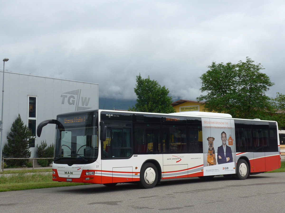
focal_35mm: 59
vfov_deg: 24.8
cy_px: 106
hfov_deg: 32.7
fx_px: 486
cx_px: 142
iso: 80
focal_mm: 12
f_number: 3.5
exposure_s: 1/1000
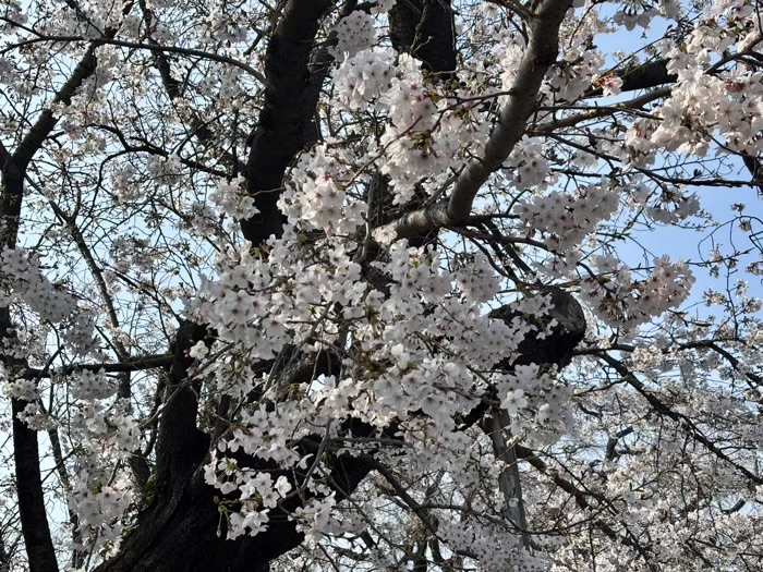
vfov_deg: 28.0
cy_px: 286
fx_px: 1146
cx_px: 382
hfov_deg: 36.8
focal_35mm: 52
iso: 32
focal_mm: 5.96
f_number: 1.6
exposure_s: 1/2024
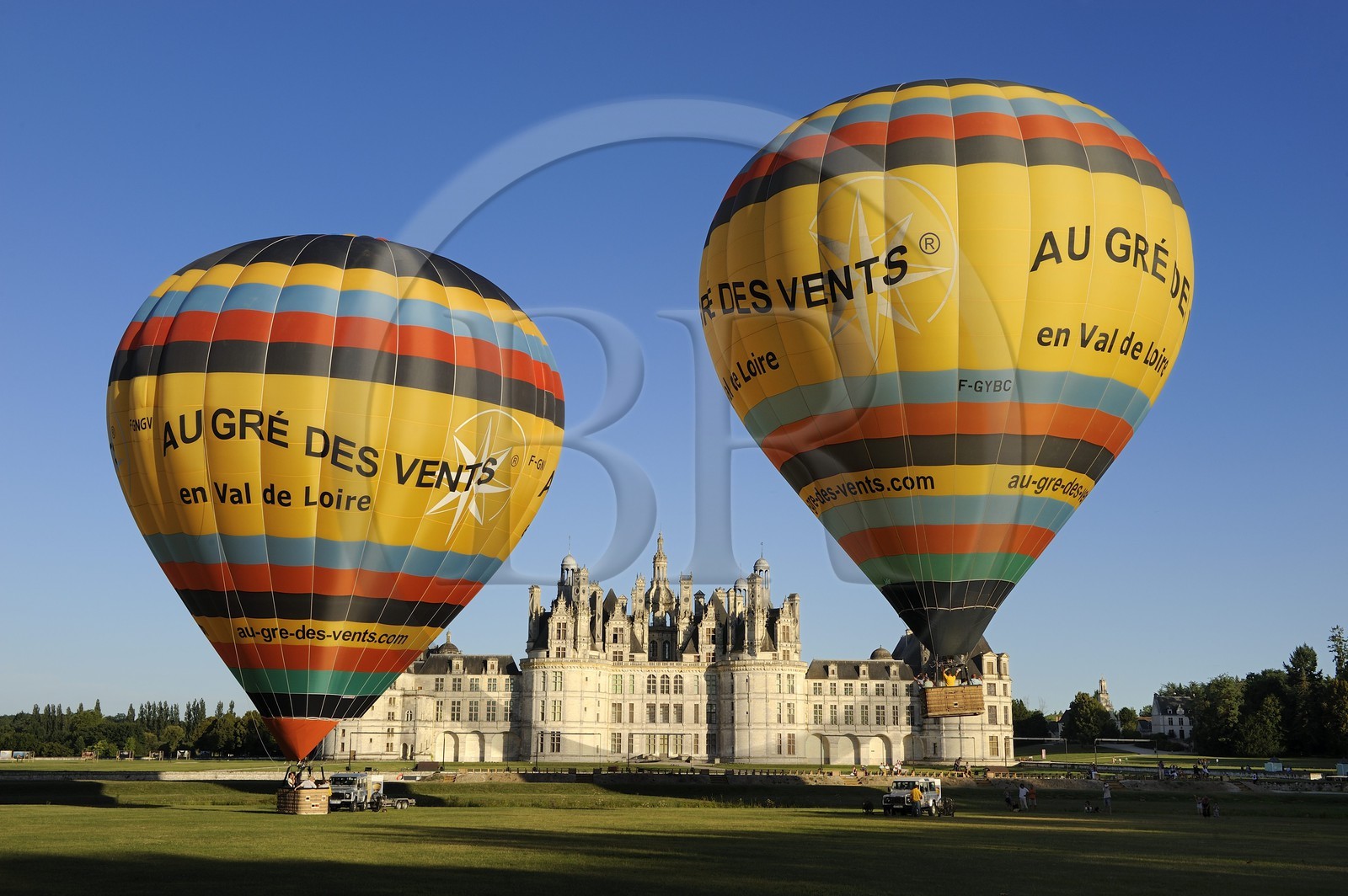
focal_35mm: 38
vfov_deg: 35.0
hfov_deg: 50.7
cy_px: 448
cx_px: 674
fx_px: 1422
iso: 200
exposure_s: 1/200
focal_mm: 38
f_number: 11
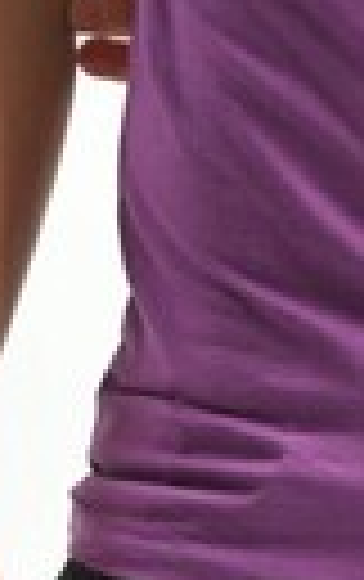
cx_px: 364
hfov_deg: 1.7
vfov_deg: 2.7
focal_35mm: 769
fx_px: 12165
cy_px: -139
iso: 100
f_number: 5.6
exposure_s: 1/160
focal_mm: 130
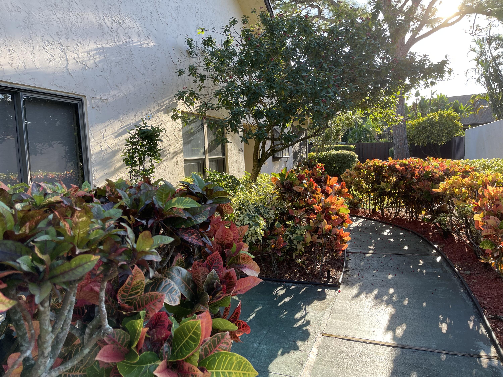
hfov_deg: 69.4
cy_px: 188
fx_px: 363
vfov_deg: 54.9
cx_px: 252
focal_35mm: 25
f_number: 1.6
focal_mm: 5.1
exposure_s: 1/427
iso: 32
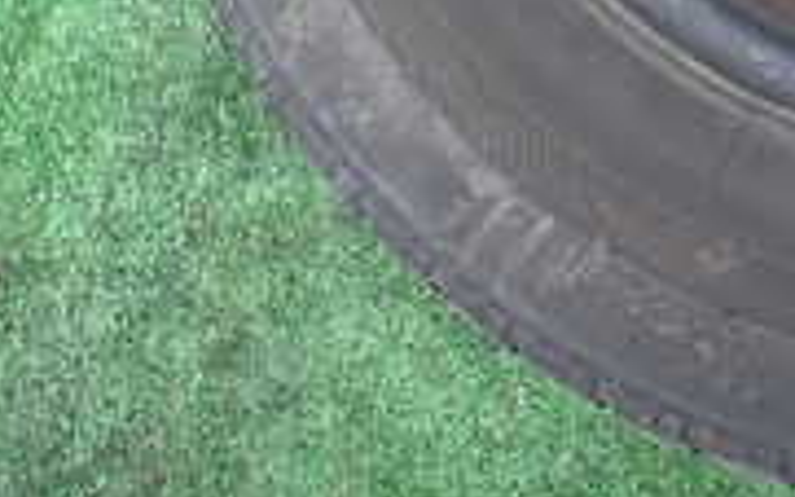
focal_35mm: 88
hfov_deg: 21.1
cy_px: -462
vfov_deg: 13.1
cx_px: 1063
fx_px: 1906
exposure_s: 1/160
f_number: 2.8
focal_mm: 4.5
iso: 100
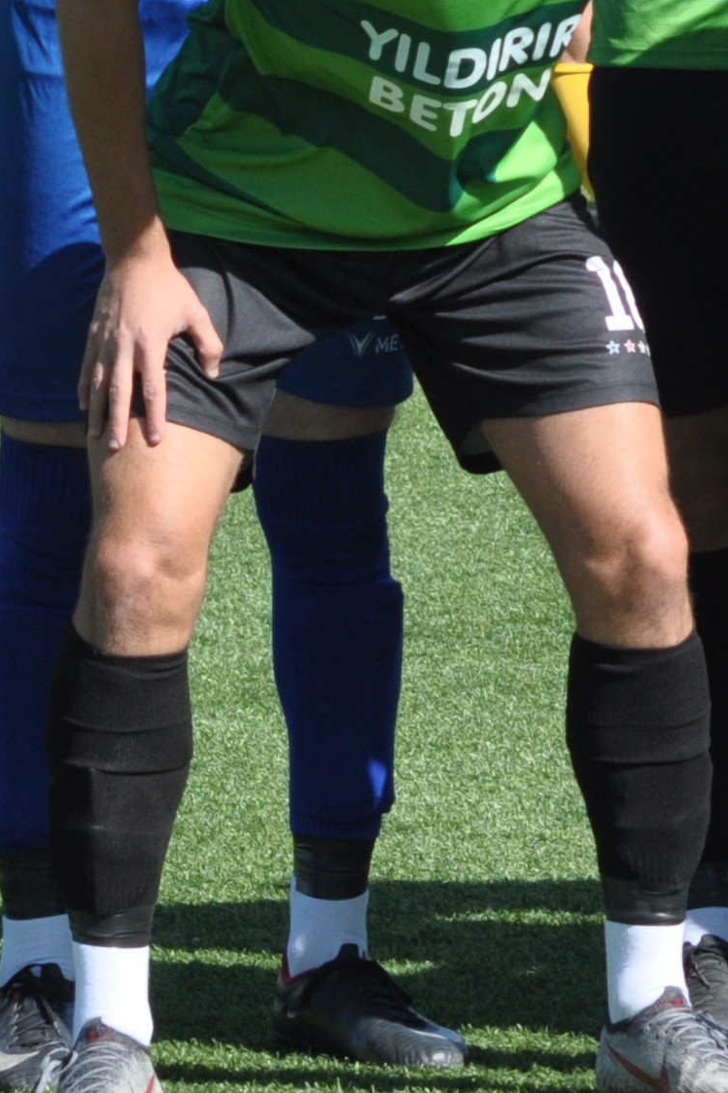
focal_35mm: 446
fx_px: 13532
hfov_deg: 3.1
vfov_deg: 4.6
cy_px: -50
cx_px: 1281
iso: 400
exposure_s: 1/800
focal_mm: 78
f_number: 7.1
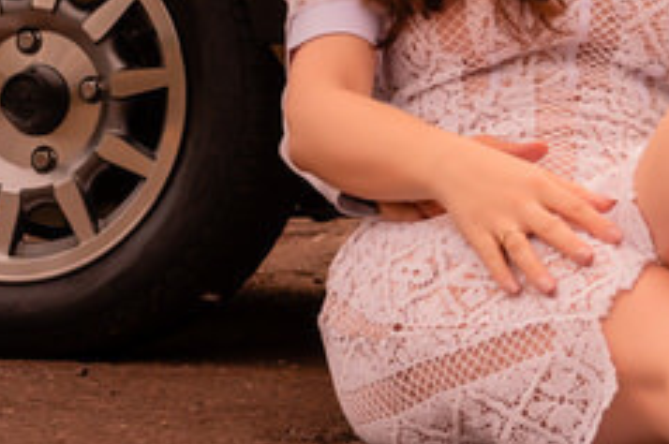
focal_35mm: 202
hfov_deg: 9.9
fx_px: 3749
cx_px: 953
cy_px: -160
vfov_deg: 6.7
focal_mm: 50
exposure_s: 1/320
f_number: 5.6
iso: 1000
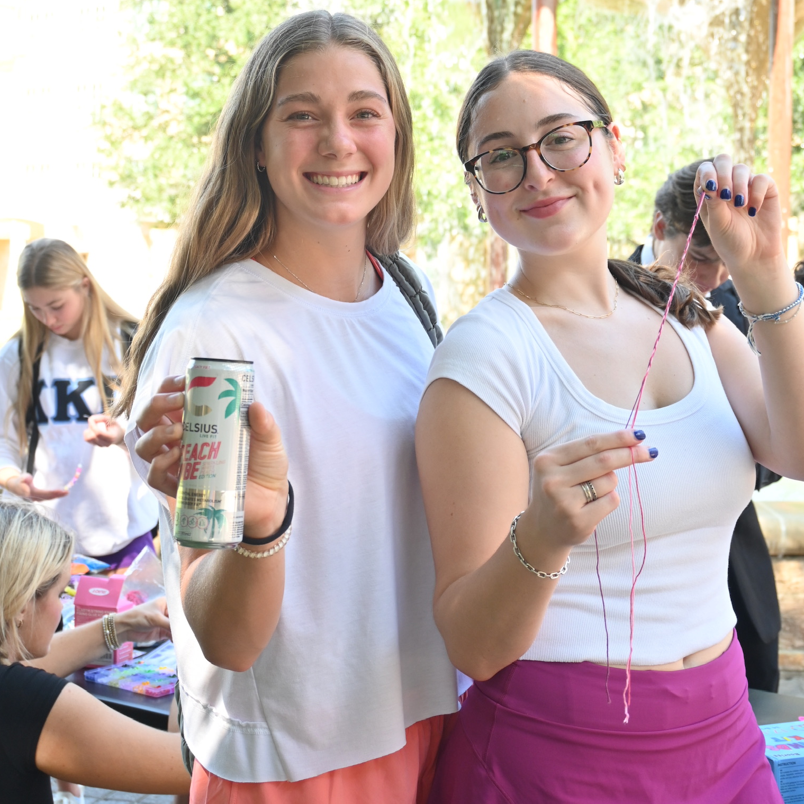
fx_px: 1524
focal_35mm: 58
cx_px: 401
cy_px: 266
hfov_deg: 29.6
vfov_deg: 29.3
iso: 400
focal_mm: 30
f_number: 4.8
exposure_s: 1/200
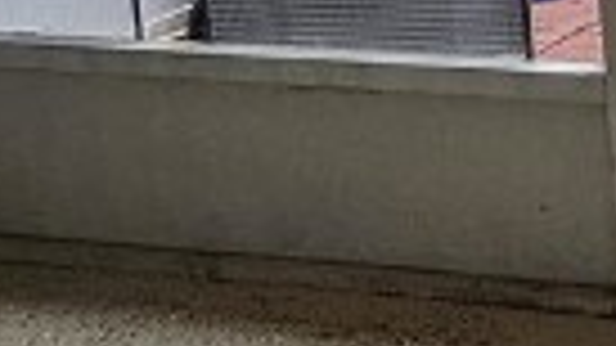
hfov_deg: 17.0
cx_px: 1079
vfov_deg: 10.7
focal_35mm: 106
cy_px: -265
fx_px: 1731
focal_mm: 1.7
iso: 50
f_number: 2.2
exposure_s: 1/120
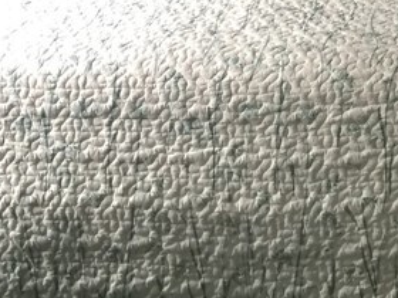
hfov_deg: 18.2
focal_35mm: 106
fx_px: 1219
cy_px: -244
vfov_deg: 12.7
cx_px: 372
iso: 50
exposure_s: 1/15
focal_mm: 4.15
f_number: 2.2
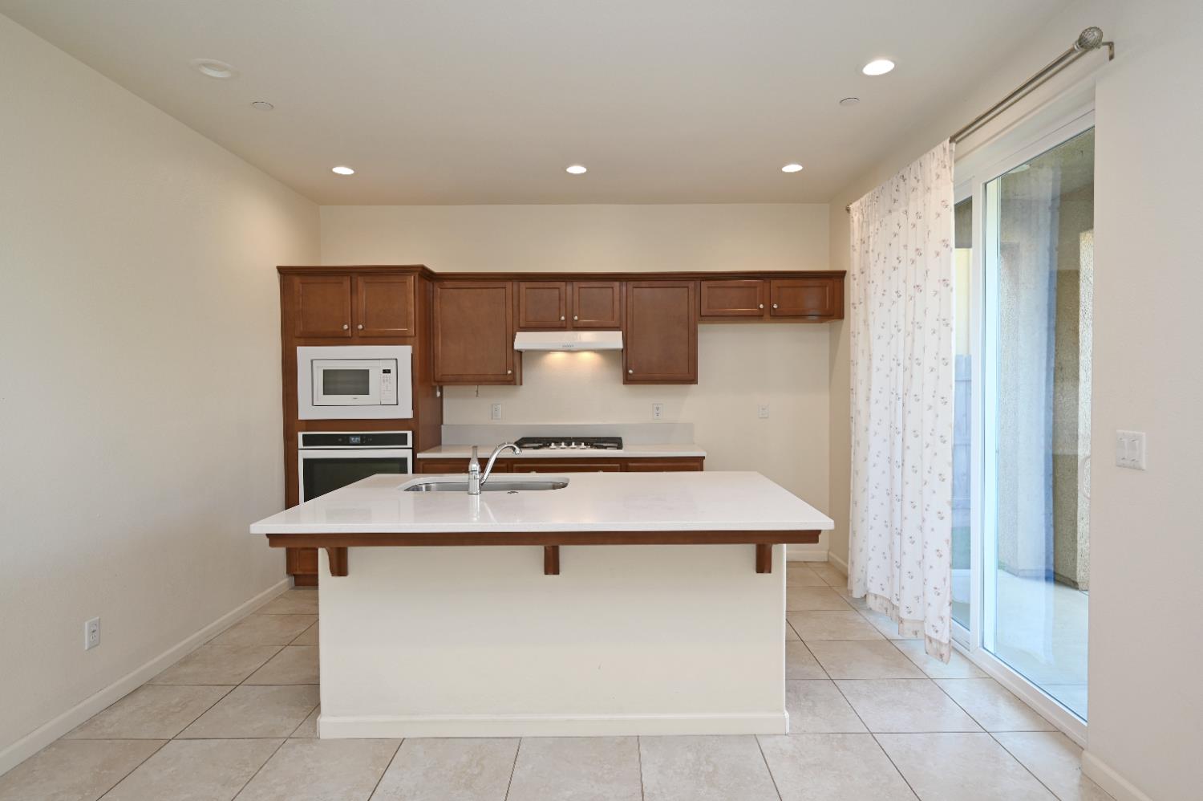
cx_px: 602
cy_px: 400
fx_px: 651
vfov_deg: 63.1
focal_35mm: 20
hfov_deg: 85.5
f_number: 4
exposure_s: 1/60
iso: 200
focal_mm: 19.5
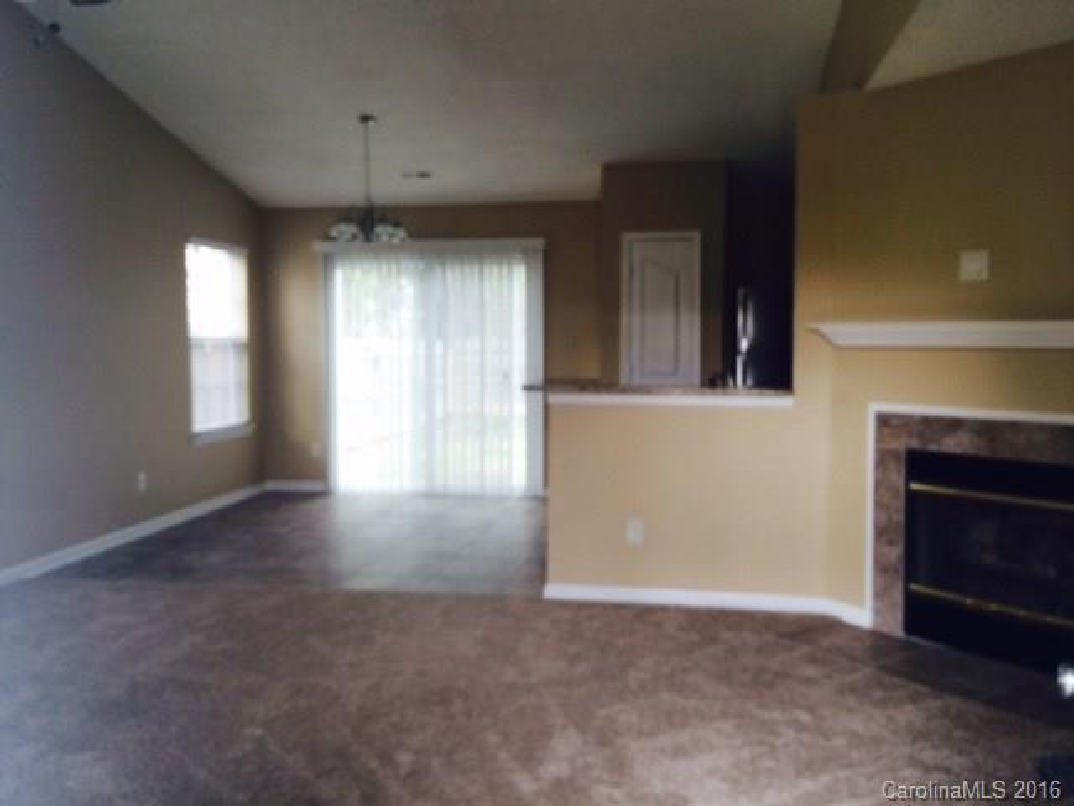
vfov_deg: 48.2
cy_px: 403
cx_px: 537
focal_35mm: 29
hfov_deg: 61.7
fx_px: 900
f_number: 2.2
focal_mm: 4.15
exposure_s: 1/40
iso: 32
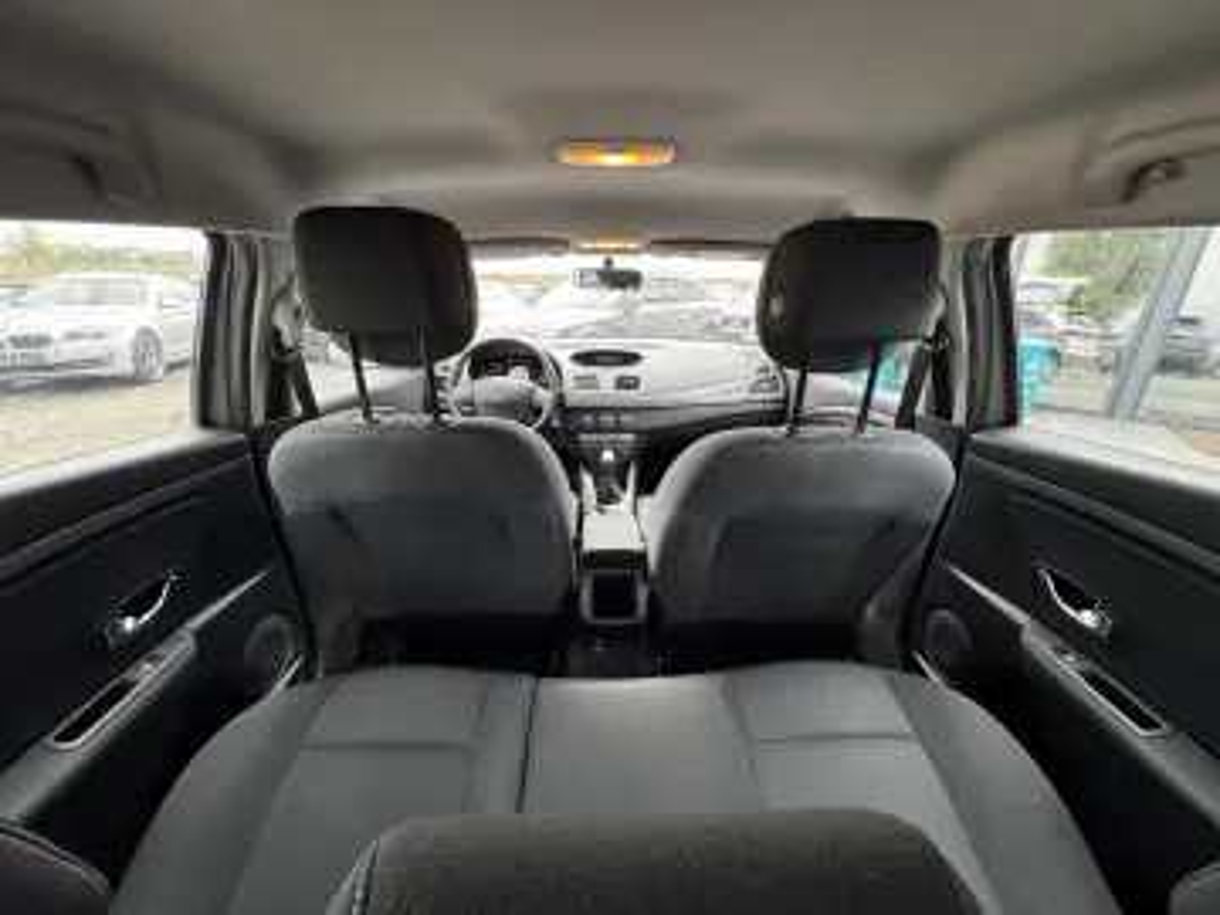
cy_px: 458
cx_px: 610
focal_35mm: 14
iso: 320
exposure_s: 1/79
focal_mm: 2.22
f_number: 2.2
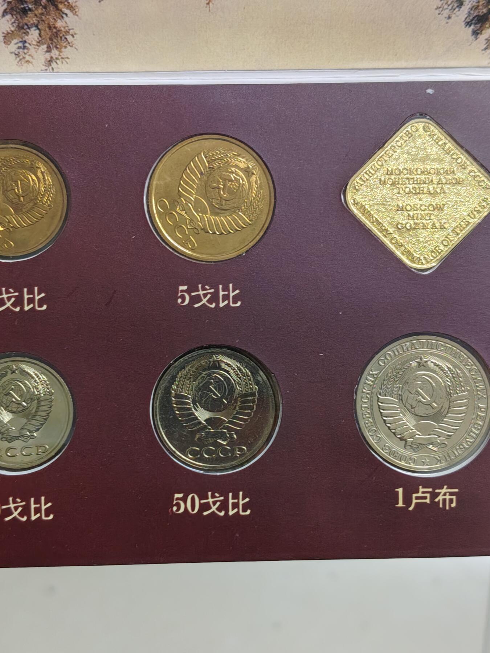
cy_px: 326
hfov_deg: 28.6
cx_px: 245
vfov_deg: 37.5
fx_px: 963
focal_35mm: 51
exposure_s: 1/50
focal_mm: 4.84
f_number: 1.88
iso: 455
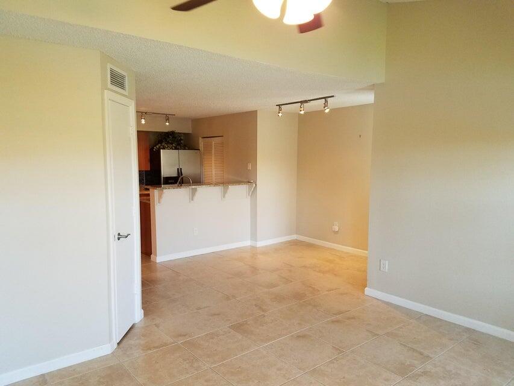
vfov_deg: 53.1
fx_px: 386
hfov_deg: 67.3
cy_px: 193
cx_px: 257
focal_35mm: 26
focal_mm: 4.2
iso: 200
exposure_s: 1/60
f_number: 1.7
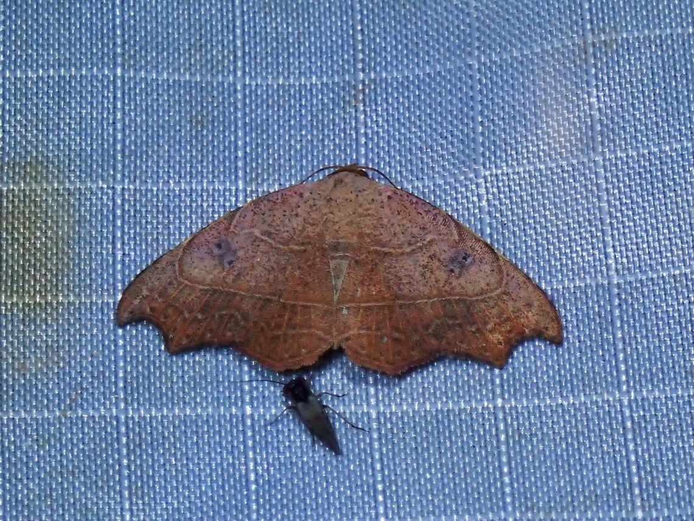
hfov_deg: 19.6
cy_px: 260
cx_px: 347
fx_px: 2005
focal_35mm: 100
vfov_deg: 14.8
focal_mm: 18
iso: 200
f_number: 18
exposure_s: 1/400
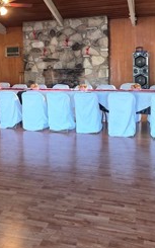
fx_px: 243
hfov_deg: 35.2
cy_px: 75
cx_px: 60
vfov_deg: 52.5
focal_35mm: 36
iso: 320
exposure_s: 1/60
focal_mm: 2.2
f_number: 1.9
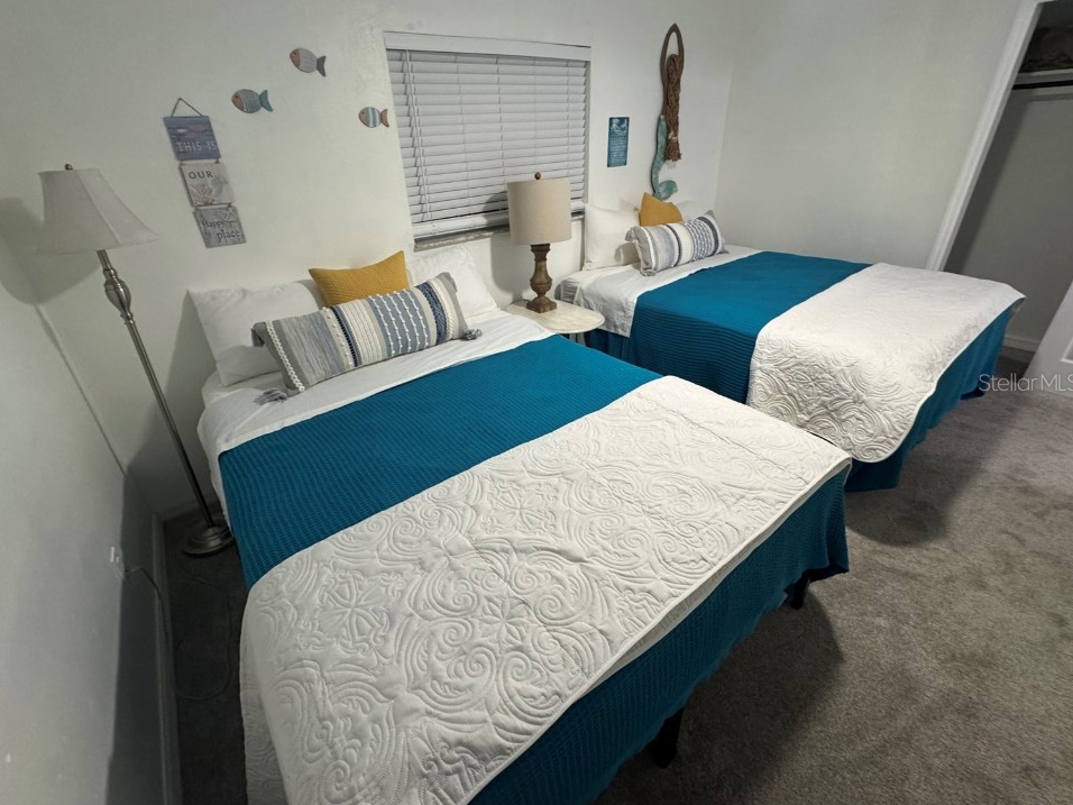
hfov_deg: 98.1
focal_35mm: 15
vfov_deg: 81.7
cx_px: 510
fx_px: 465
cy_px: 382
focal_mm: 2.22
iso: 320
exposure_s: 1/60
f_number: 2.2
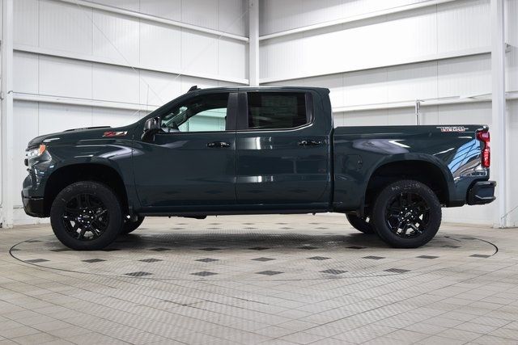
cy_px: 172
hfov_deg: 46.4
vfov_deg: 31.9
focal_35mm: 42
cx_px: 259
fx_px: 604
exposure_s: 1/15
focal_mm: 28
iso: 500
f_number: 6.3
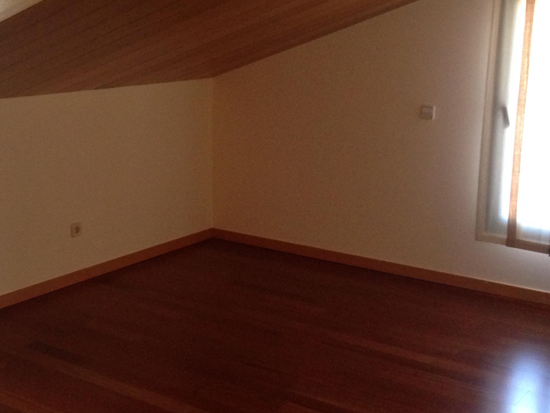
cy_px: 193
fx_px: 890
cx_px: 204
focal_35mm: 56
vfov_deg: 26.1
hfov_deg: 34.2
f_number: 2.4
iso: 250
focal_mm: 4.12
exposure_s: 1/20
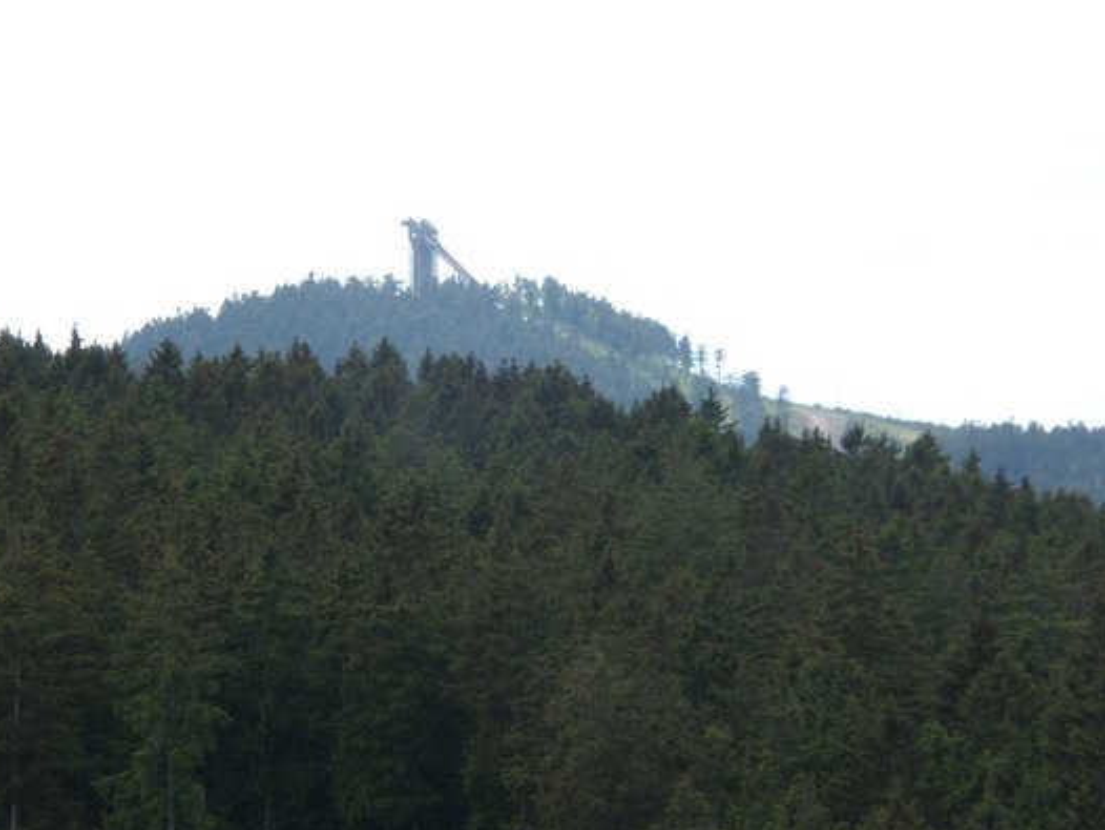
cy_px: 427
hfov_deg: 5.4
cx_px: 410
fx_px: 11657
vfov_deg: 4.1
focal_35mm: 365
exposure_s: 1/180
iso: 80
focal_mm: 43
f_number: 6.3
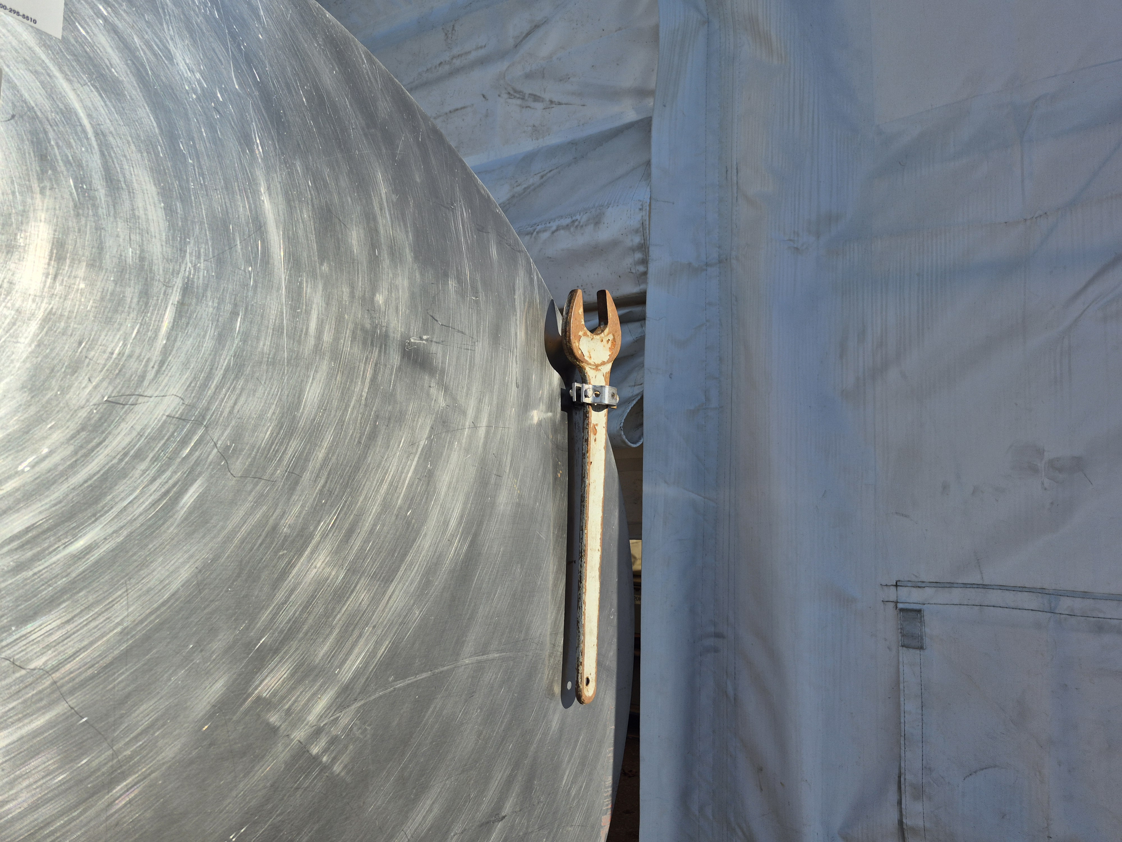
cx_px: 561
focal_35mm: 23
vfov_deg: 58.9
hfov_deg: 73.9
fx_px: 745
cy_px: 421
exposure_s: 1/2960
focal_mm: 5.4
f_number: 1.8
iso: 25
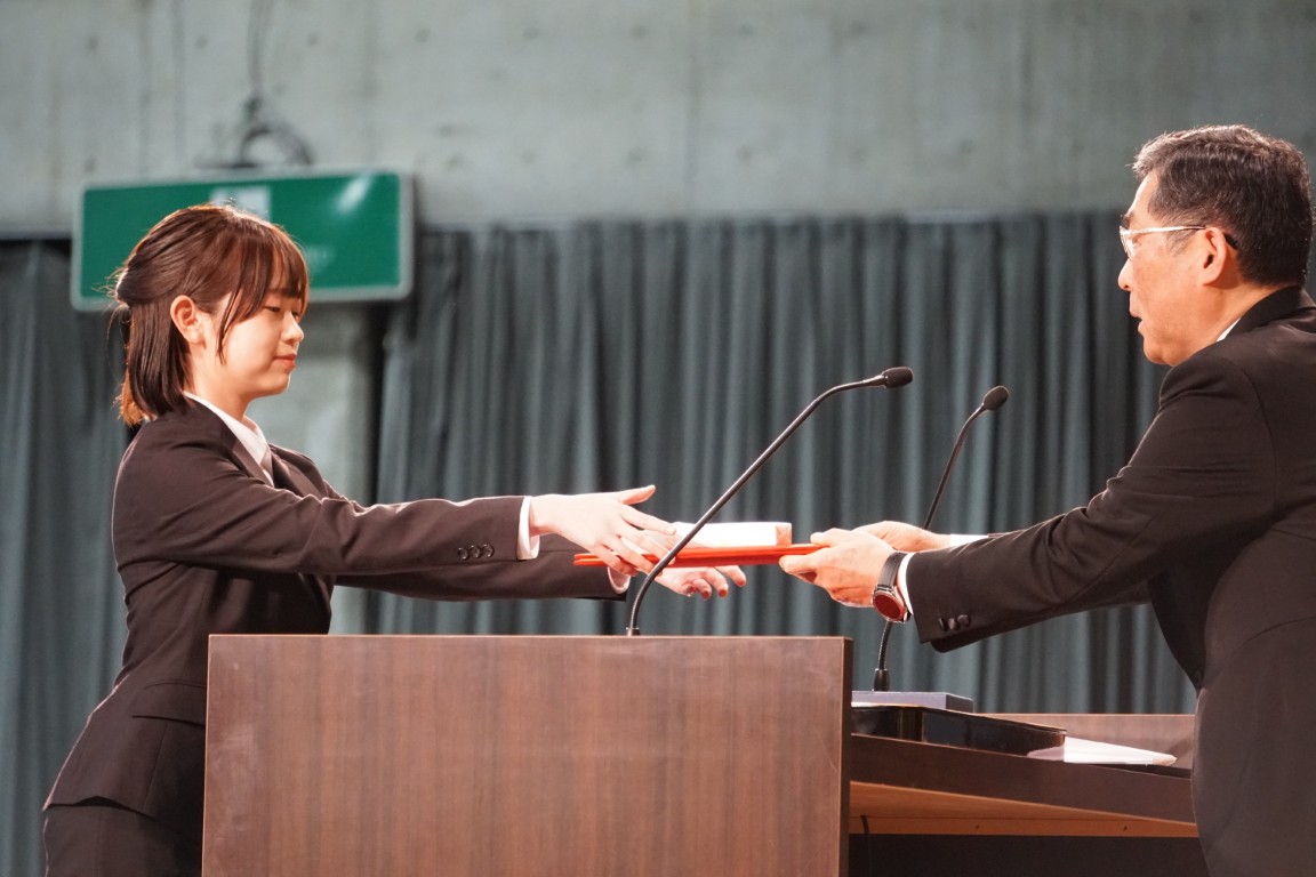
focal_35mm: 266
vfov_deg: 5.2
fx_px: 9705
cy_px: 438
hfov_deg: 7.8
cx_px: 658
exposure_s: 1/320
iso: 5000
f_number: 6.3
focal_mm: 177
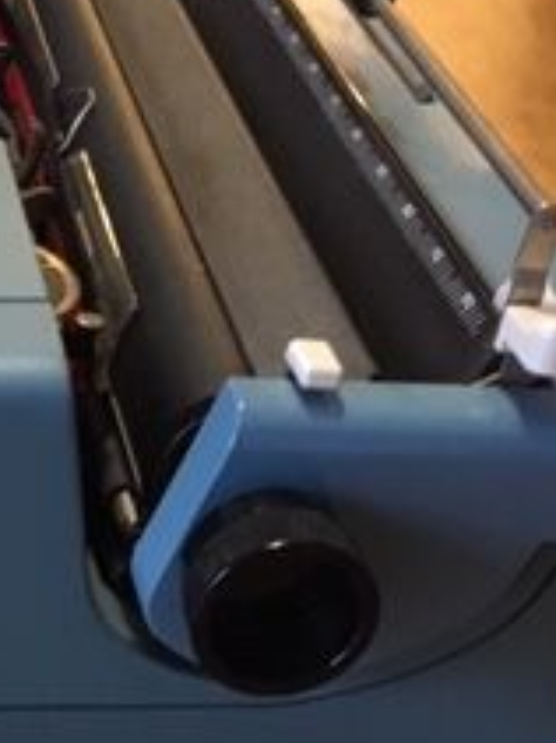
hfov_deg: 15.8
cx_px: -190
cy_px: 736
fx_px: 1887
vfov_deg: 21.5
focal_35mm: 88
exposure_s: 1/20
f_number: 2.2
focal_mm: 4.15
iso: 200
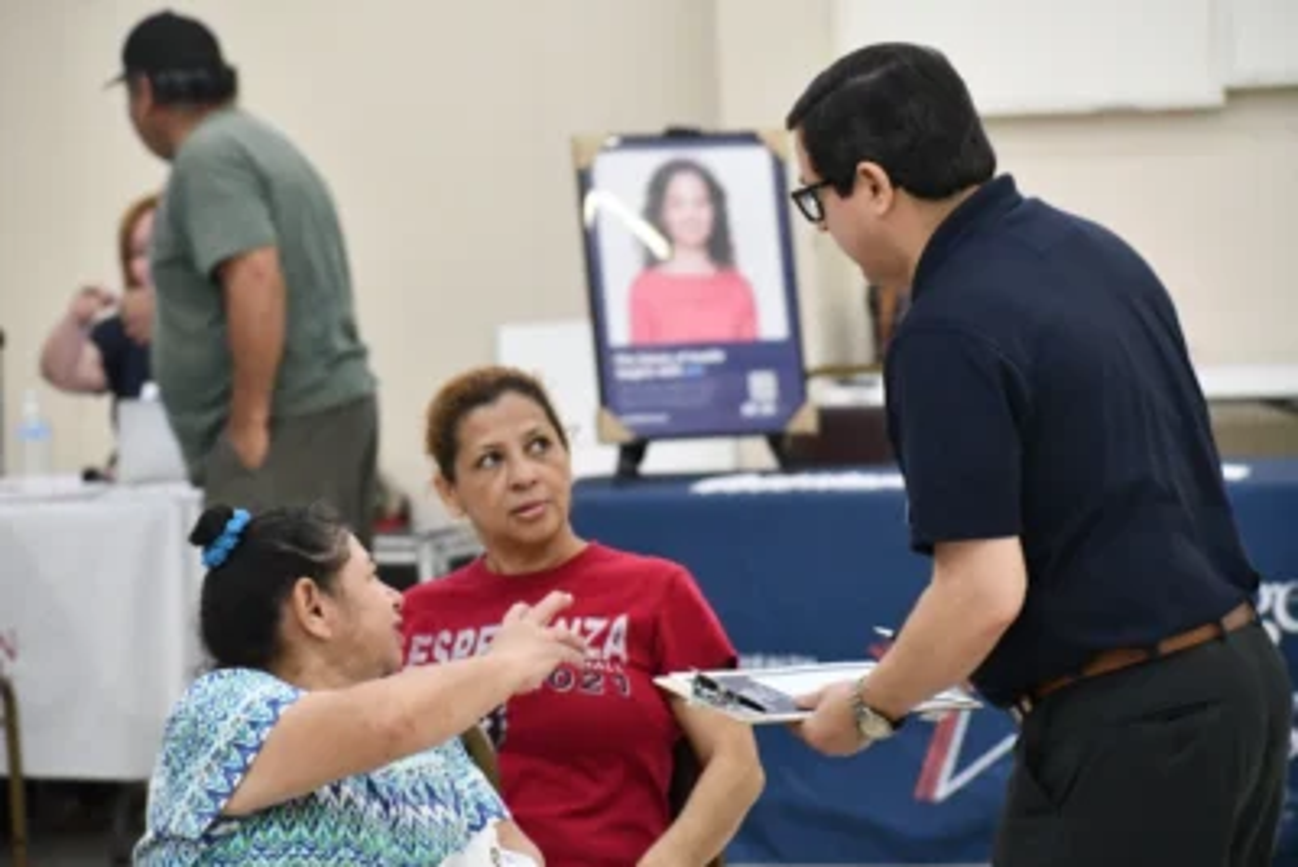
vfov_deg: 6.8
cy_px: 434
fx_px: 7285
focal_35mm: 202
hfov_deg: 10.2
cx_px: 649
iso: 8000
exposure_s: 1/250
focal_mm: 135
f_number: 6.3
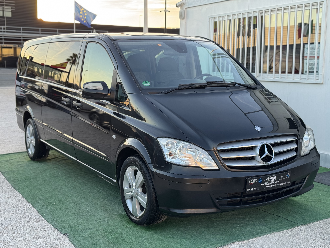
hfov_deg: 39.7
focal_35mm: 48
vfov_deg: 30.3
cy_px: 124
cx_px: 165
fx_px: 458
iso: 64
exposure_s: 1/209
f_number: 1.78
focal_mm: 6.76
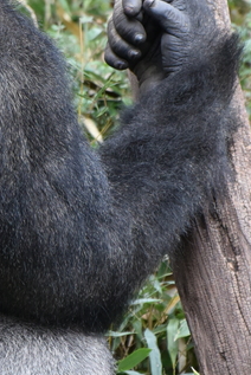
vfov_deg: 2.6
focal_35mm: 787
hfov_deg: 1.8
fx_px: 8212
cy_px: 164
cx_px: -75
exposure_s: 1/400
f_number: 5.3
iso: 1400
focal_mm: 195
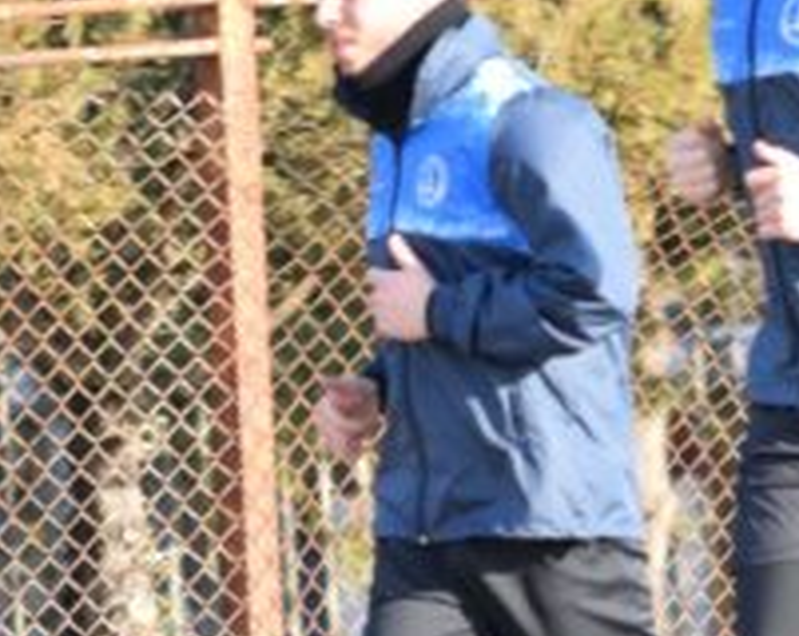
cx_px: 445
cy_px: 509
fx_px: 22964
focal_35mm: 973
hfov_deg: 2.0
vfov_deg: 1.6
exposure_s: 1/800
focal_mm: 220
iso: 800
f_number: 5.3
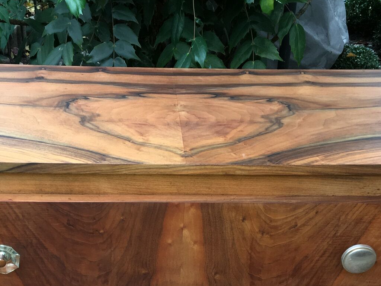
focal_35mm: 58
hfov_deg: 33.2
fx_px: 638
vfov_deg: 24.7
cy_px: 242
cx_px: 167
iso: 50
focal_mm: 4.15
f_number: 2.2
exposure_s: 1/33
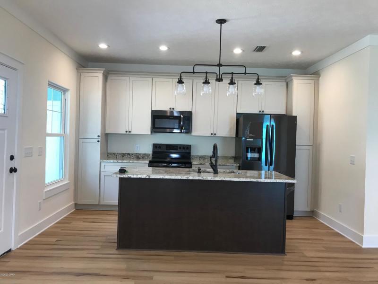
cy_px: 142
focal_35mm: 28
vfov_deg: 49.7
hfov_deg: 63.4
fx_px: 306
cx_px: 189
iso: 25
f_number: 1.8
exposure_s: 1/30
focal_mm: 3.99
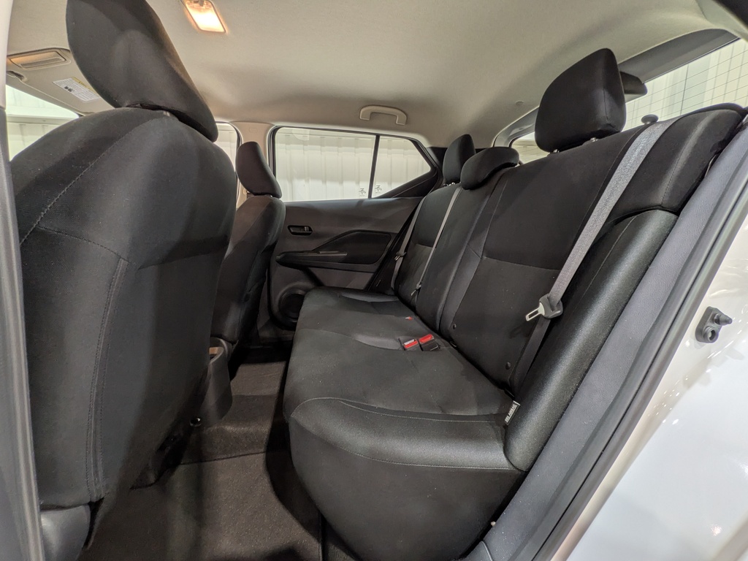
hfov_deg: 102.1
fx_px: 303
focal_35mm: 14
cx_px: 374
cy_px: 280
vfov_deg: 85.7
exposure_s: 1/24
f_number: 2.2
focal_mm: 1.83
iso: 41
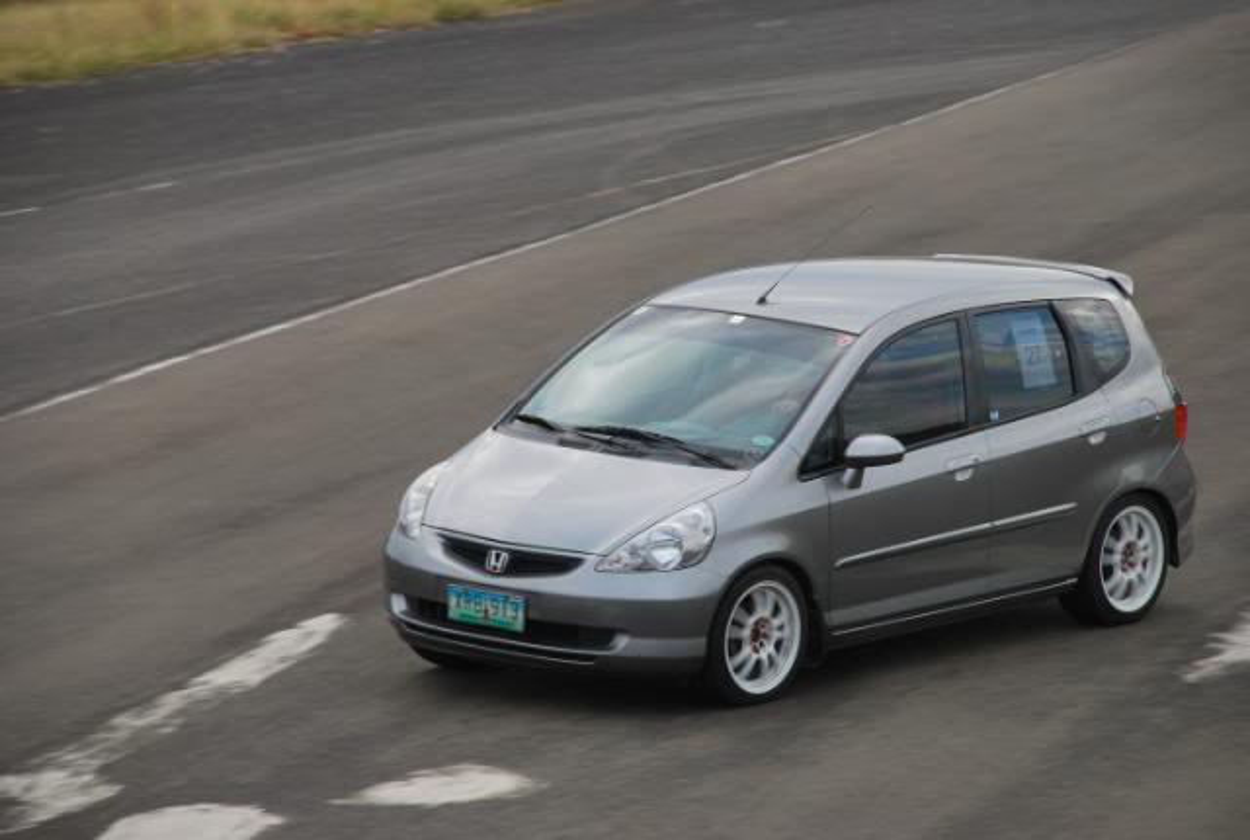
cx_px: 625
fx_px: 6526
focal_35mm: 188
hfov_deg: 10.9
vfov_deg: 7.4
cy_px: 420
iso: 200
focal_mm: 125
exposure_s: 1/250
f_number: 7.1
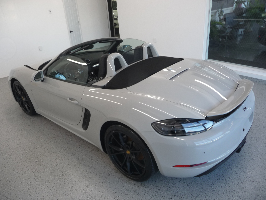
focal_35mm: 28
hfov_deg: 63.4
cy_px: 100
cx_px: 133
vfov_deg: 49.7
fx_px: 215
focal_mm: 4.7
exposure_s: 1/50
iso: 100
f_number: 3.3
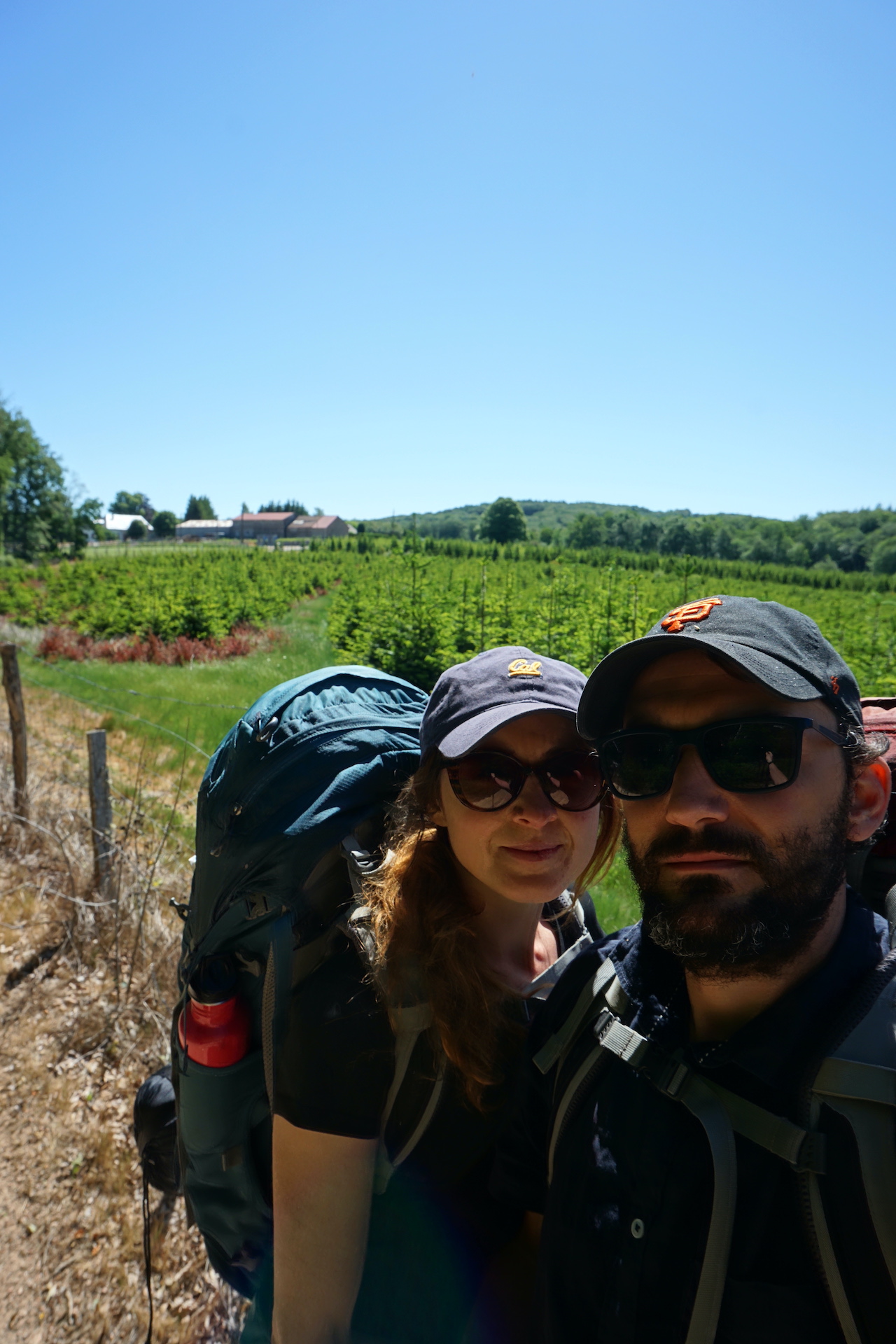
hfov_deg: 53.1
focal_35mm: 24
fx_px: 896
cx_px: 448
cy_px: 672
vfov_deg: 73.7
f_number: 9
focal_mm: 16
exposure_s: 1/160
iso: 100
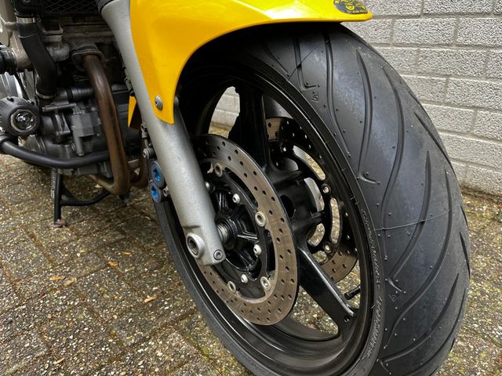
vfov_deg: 53.1
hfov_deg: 67.3
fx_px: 377
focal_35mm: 26
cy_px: 188
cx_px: 251
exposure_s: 1/121
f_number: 1.6
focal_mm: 5.1
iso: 50
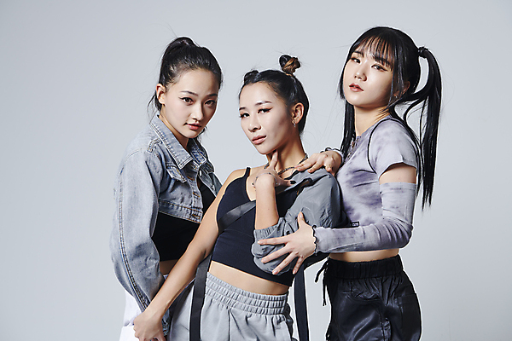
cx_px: 256
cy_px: 170
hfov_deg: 28.8
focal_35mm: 70
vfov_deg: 19.5
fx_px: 995
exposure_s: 1/125
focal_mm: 70
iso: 100
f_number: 11
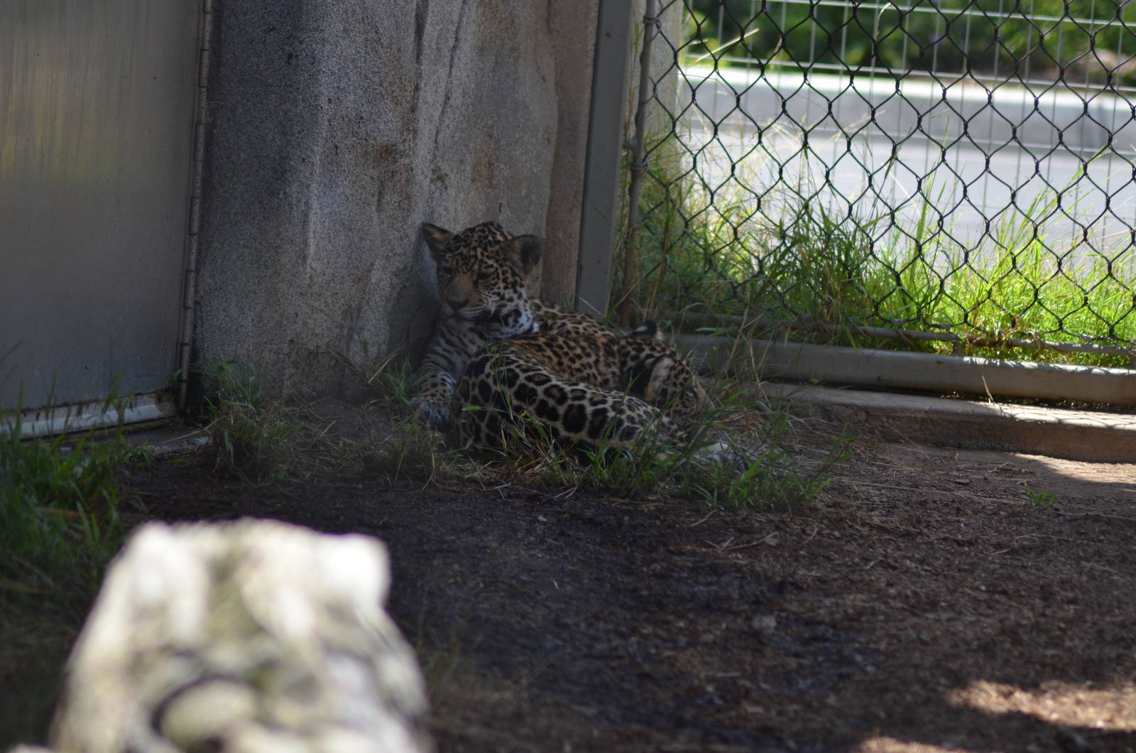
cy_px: 376
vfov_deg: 4.1
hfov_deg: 6.3
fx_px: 10393
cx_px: 568
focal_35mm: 330
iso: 500
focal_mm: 220
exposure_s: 1/1000
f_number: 4.8
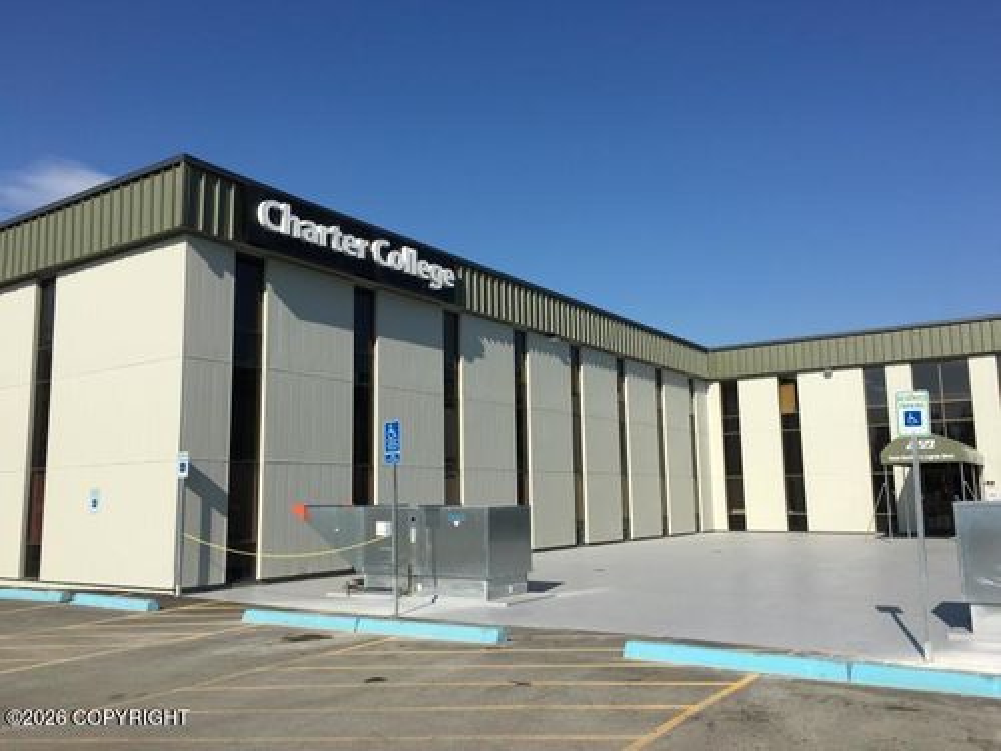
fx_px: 839
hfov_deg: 61.7
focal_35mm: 29
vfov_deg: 48.2
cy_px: 376
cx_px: 500
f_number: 2.2
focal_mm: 4.15
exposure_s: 1/2653
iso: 25
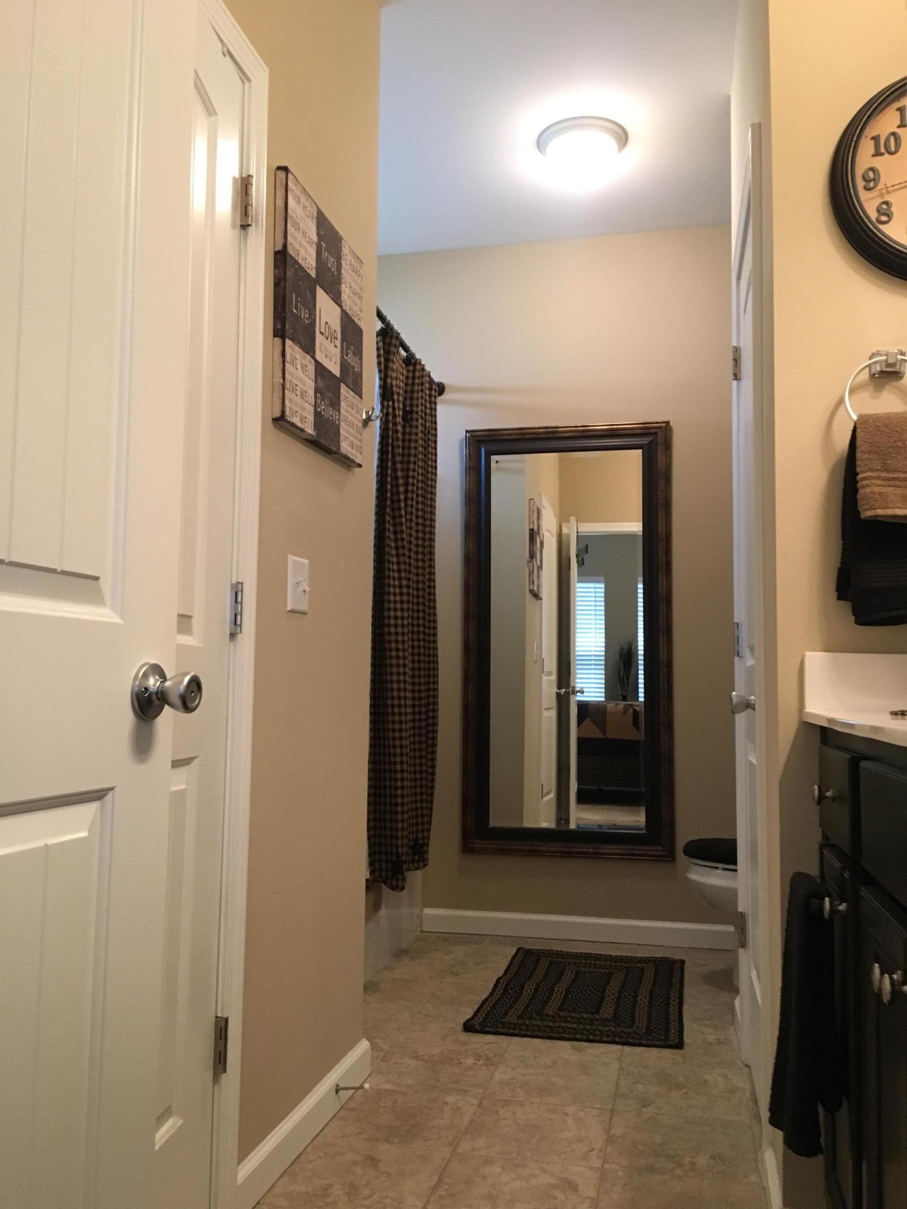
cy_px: 604
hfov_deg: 48.2
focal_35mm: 29
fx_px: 1013
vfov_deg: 61.7
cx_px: 454
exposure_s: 1/30
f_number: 2.2
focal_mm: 4.15
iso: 160
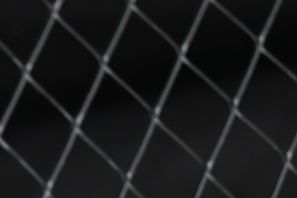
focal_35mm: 412
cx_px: -452
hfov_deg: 4.9
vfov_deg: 3.3
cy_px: 477
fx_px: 3399
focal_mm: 50
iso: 160
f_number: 6.3
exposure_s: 1/40
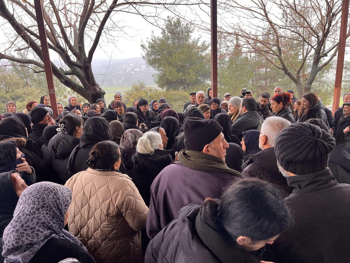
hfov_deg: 67.3
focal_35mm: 26
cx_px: 175
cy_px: 132
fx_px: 263
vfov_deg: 53.1
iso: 40
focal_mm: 5.7
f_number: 1.5
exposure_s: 1/121
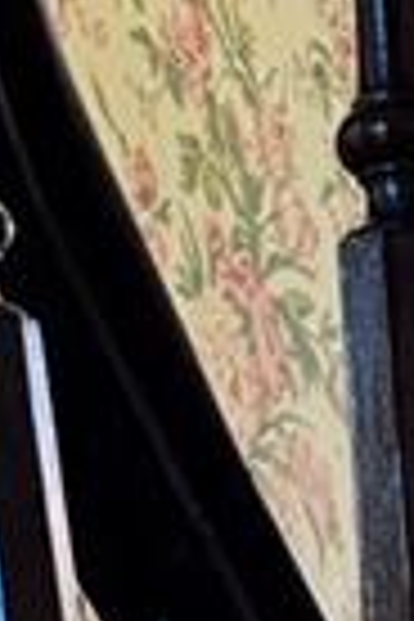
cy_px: 1652
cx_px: 603
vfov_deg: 11.3
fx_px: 2398
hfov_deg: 9.6
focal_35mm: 139
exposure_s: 1/60
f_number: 1.78
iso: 400
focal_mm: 6.76
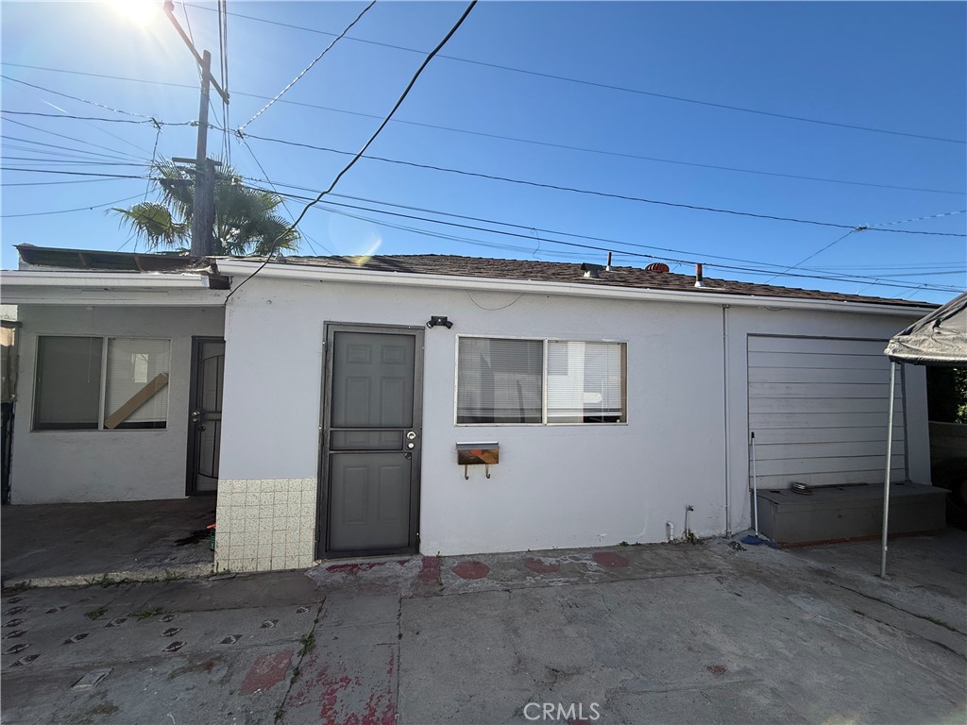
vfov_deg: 85.7
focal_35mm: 14
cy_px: 362
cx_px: 484
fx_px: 391
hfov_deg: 102.1
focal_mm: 2.22
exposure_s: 1/1497
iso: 50
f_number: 2.2
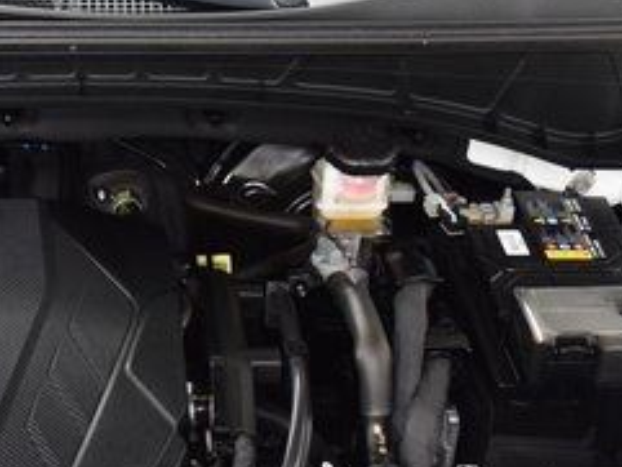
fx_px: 1654
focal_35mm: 92
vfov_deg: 15.9
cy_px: 414
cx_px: 62
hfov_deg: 20.9
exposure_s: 1/15
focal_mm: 24
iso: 1600
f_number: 4.5
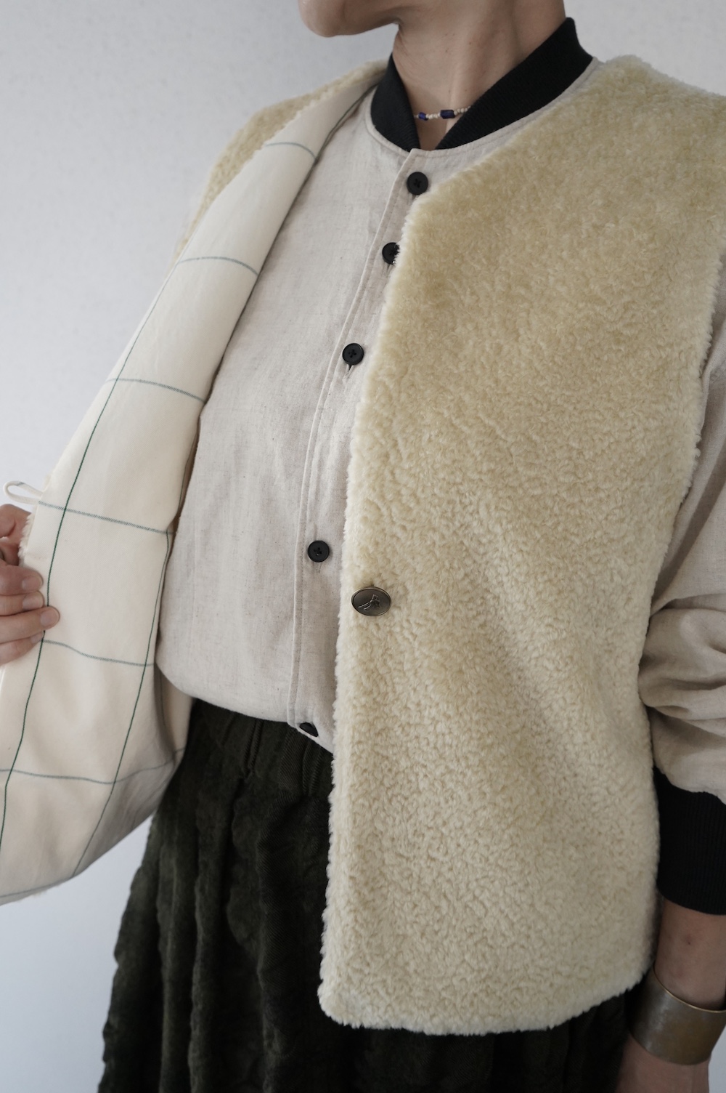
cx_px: 363
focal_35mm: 33
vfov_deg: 57.3
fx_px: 1000
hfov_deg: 39.9
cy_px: 546
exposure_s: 1/125
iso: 3200
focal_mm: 33
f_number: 5.6
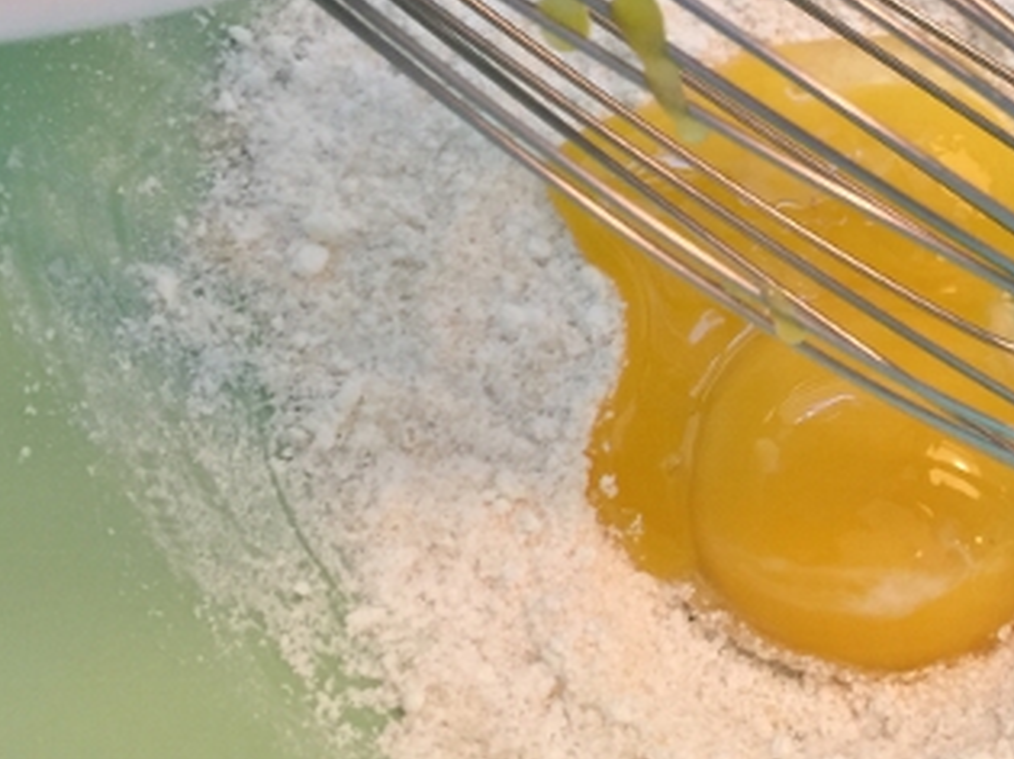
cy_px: 212
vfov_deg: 24.6
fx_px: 1728
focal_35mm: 59
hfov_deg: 31.9
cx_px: 798
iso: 32
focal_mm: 4.15
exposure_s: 1/15
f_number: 2.2
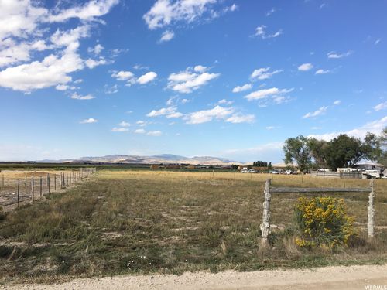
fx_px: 324
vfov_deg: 48.2
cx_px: 194
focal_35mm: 29
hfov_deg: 61.7
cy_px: 145
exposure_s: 1/905
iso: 25
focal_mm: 4.15
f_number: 2.2
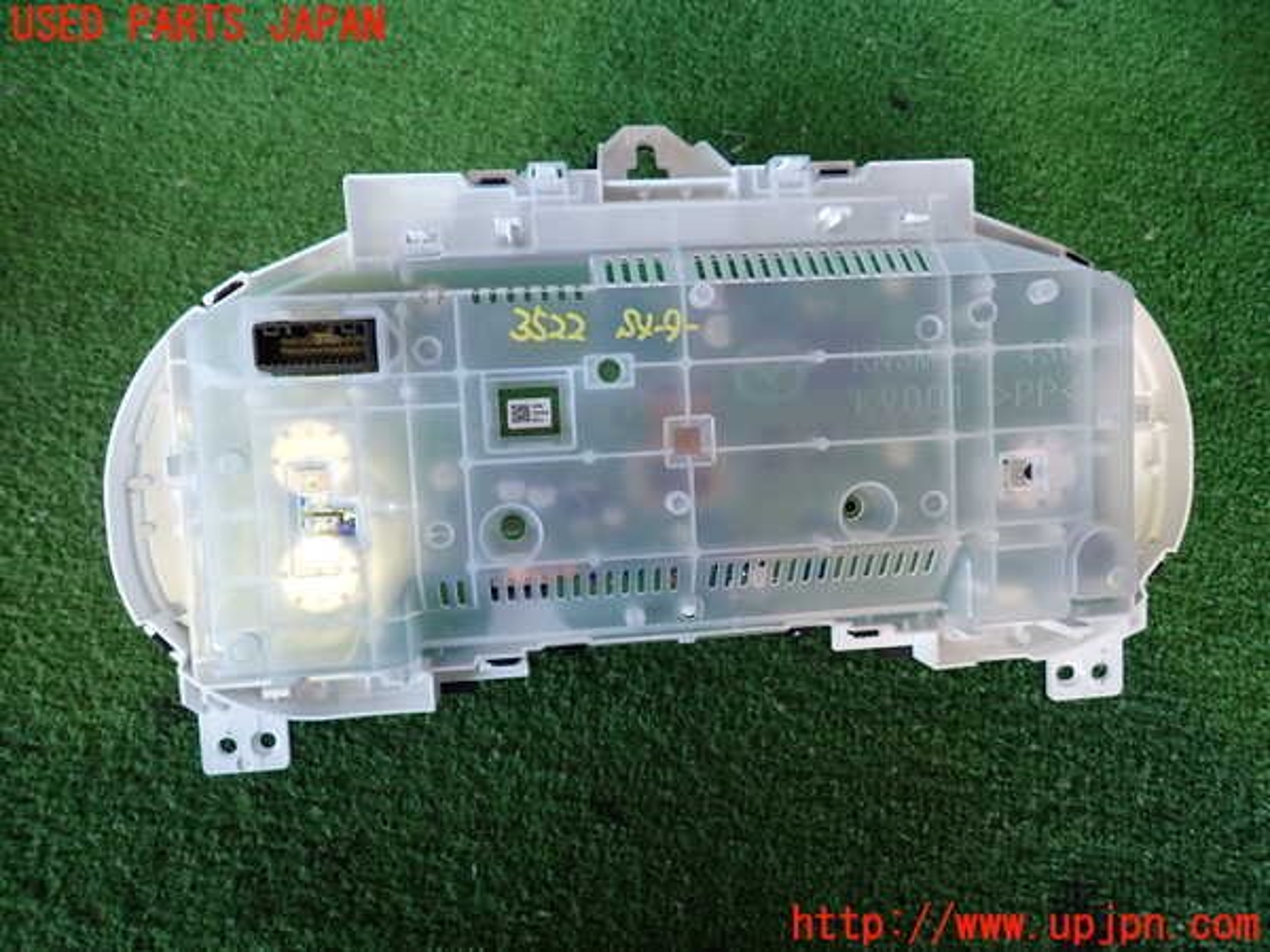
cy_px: 476
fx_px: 917
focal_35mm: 25
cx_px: 635
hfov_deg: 69.4
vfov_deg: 54.9
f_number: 2
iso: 160
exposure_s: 1/60
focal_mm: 4.5
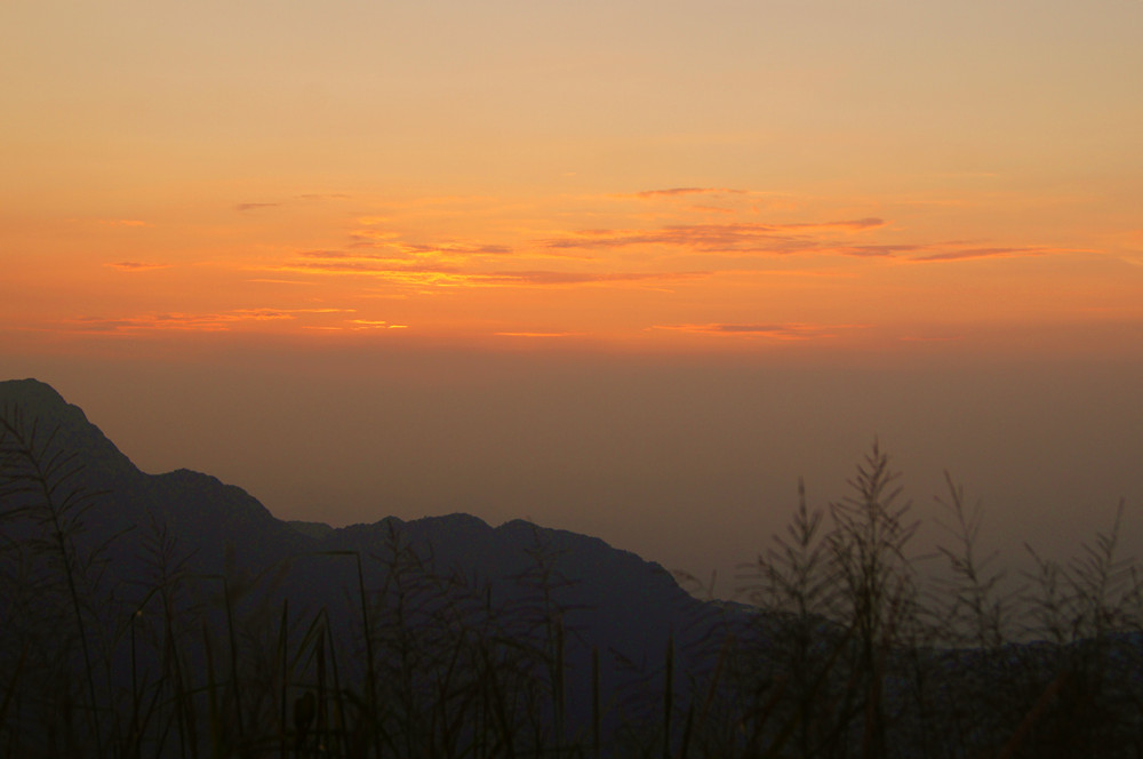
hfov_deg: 29.9
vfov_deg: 20.1
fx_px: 2140
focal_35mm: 68
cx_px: 572
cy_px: 380
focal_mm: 45
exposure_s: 1/80
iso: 100
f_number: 6.3
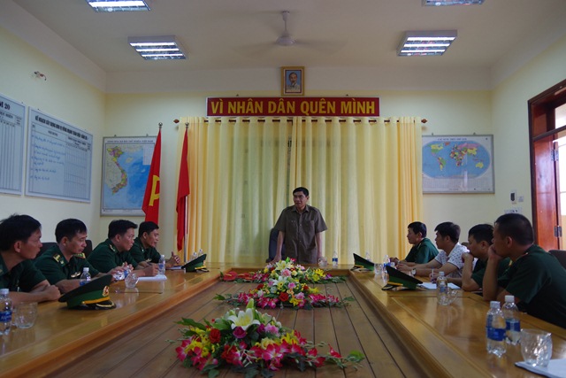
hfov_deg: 67.4
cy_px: 189
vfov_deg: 48.0
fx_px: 425
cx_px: 283
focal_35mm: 27
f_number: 3.5
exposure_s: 1/40
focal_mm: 18
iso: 400
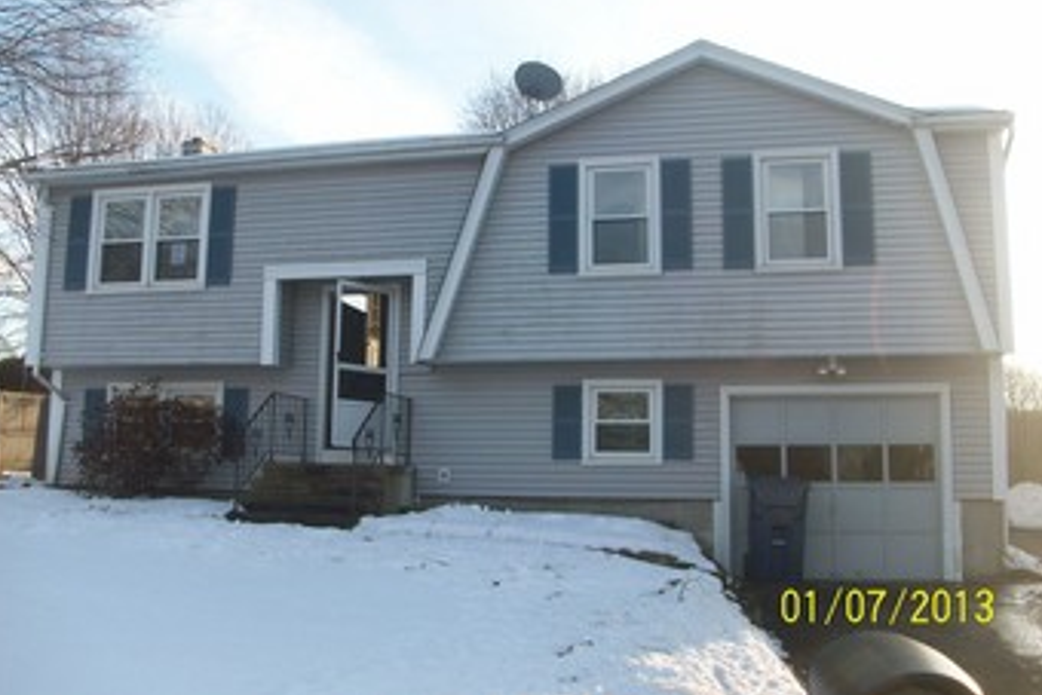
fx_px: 1042
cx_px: 518
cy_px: 306
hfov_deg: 53.1
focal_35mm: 36
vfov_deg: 36.9
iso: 64
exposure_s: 1/274
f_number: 2.8
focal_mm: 5.7
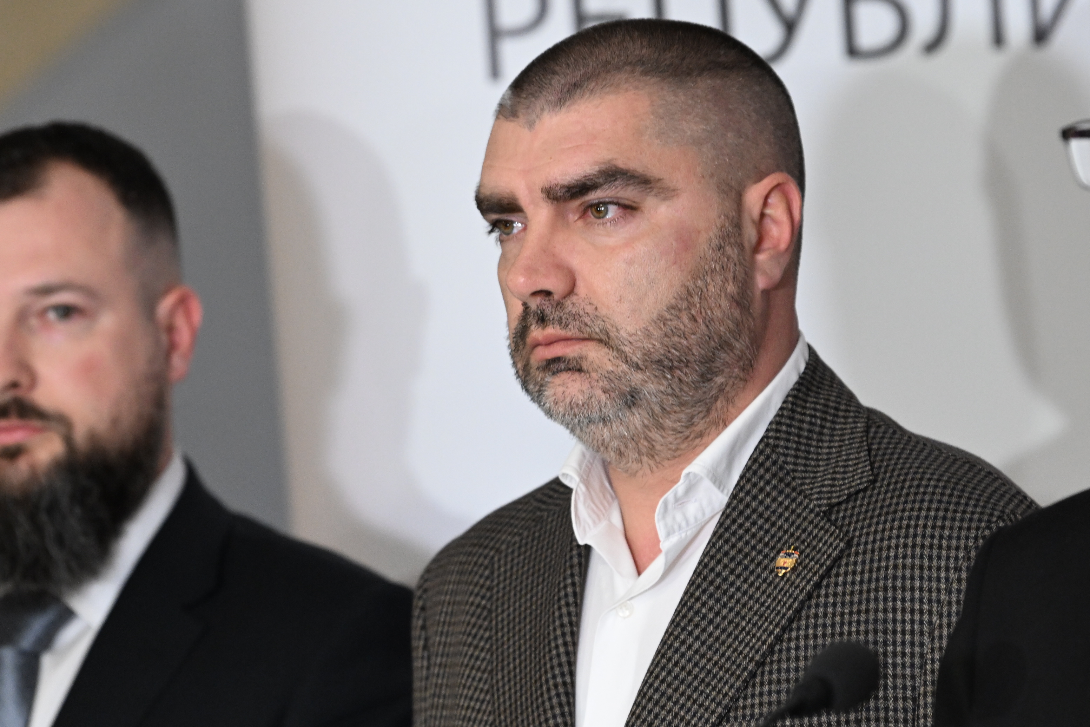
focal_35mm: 313
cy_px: 378
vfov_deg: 4.4
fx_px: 9476
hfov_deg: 6.6
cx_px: 523
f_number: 4
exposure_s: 1/200
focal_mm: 200
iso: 2500
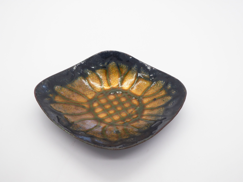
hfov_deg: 47.9
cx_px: 122
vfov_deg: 36.8
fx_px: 274
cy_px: 91
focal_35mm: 39
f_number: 3.7
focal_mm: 6.7
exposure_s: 1/60
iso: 200
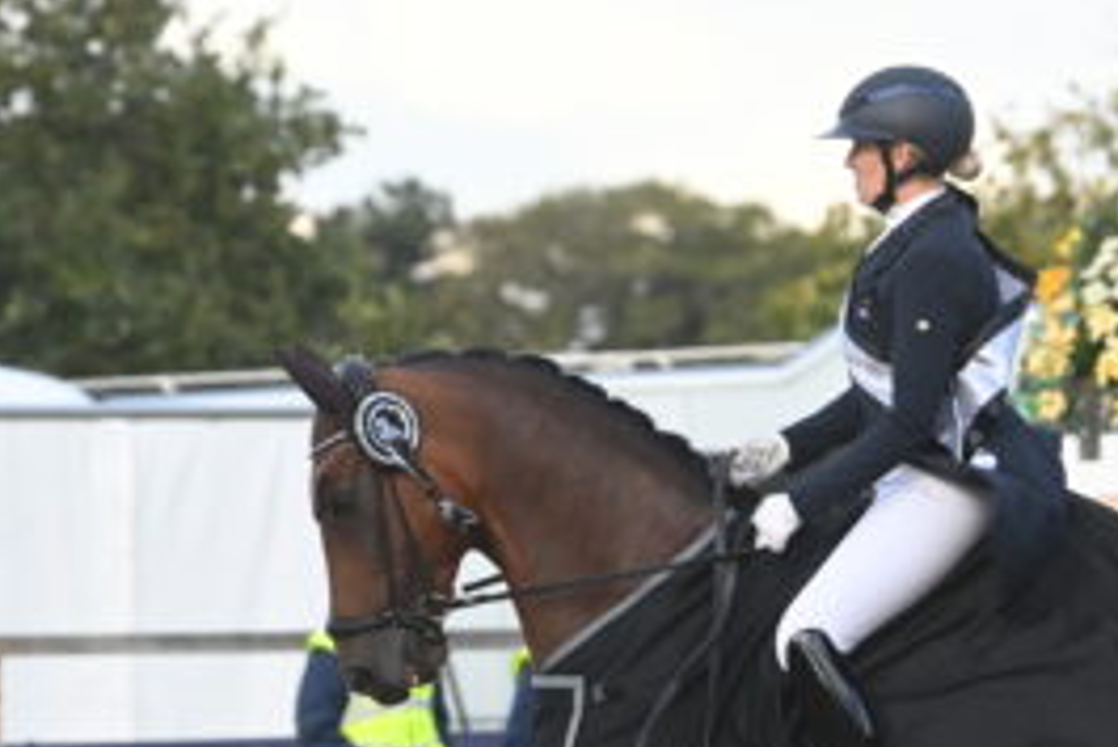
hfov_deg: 4.0
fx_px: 15971
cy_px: 703
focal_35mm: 514
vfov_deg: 2.7
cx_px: 700
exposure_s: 1/800
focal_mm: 220
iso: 2000
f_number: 6.3
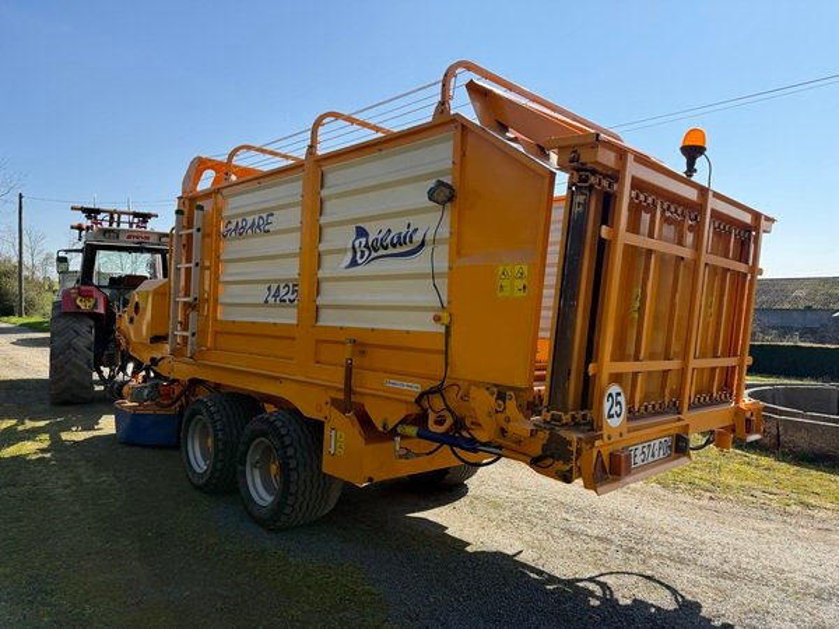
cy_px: 314
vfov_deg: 56.8
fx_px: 582
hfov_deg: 71.6
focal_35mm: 24
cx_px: 420
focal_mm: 6.76
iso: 100
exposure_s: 1/4673
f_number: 1.78
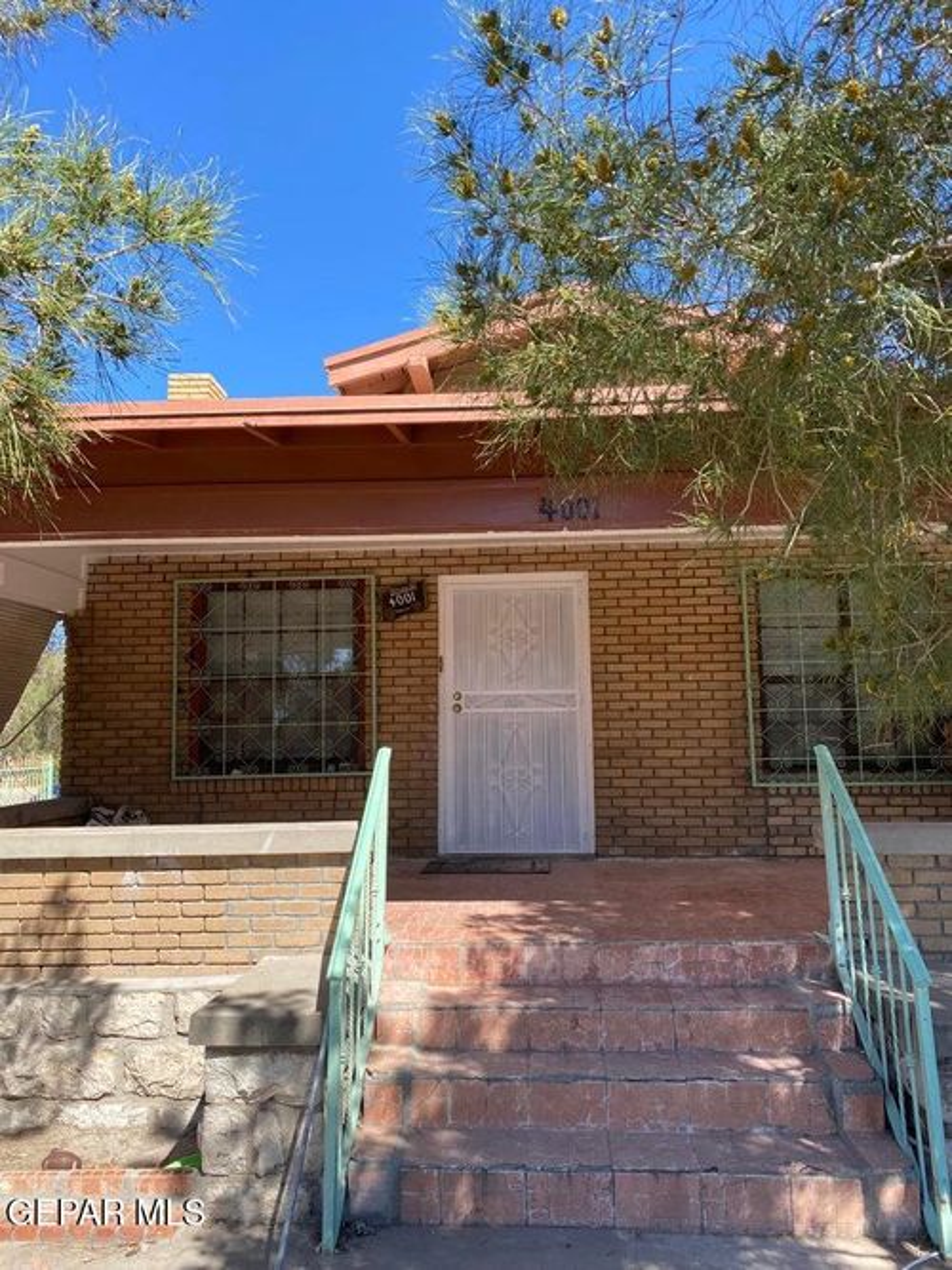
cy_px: 635
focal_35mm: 26
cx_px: 476
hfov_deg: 53.0
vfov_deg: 67.3
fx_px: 954
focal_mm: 4.25
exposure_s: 1/957
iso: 32
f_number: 1.8
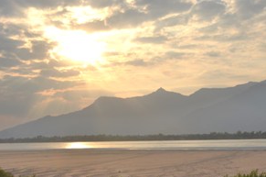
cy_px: 144
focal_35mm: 65
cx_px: 106
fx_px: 479
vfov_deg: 20.6
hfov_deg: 30.9
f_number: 10
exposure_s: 1/400
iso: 100
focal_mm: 24
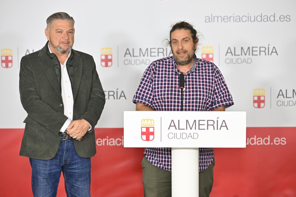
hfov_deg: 18.1
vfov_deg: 12.1
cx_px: 148
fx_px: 929
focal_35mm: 113
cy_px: 98
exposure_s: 1/100
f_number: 3.5
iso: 500
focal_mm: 113
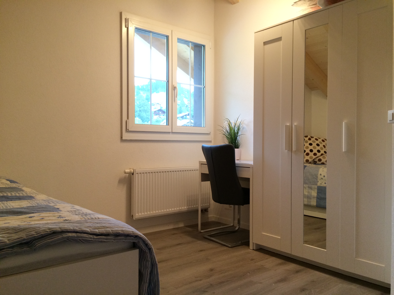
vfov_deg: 46.8
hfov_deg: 60.0
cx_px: 197
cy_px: 148
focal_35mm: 30
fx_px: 341
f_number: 2.2
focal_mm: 4.12
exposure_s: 1/30
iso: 125
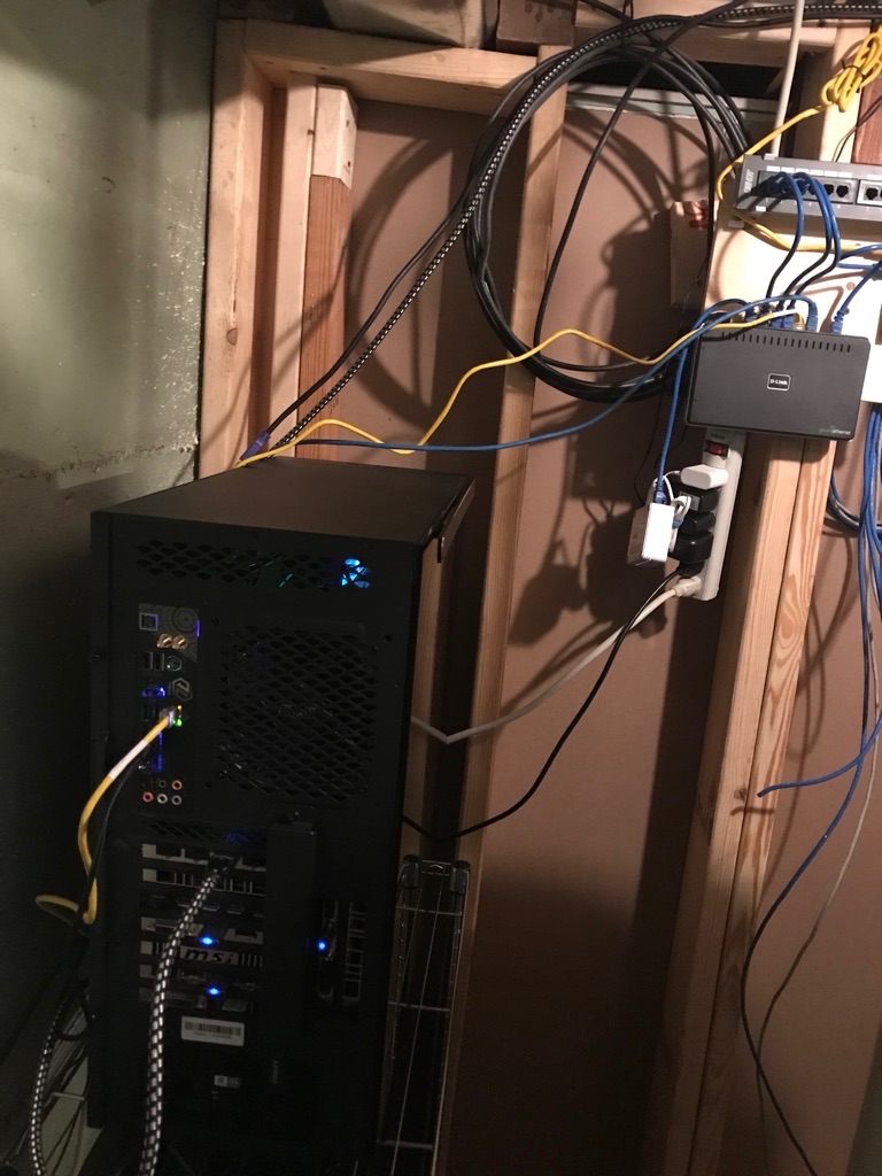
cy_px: 588
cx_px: 441
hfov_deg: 49.7
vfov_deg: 63.4
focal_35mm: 28
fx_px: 951
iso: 100
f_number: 1.8
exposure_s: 1/4
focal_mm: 3.99
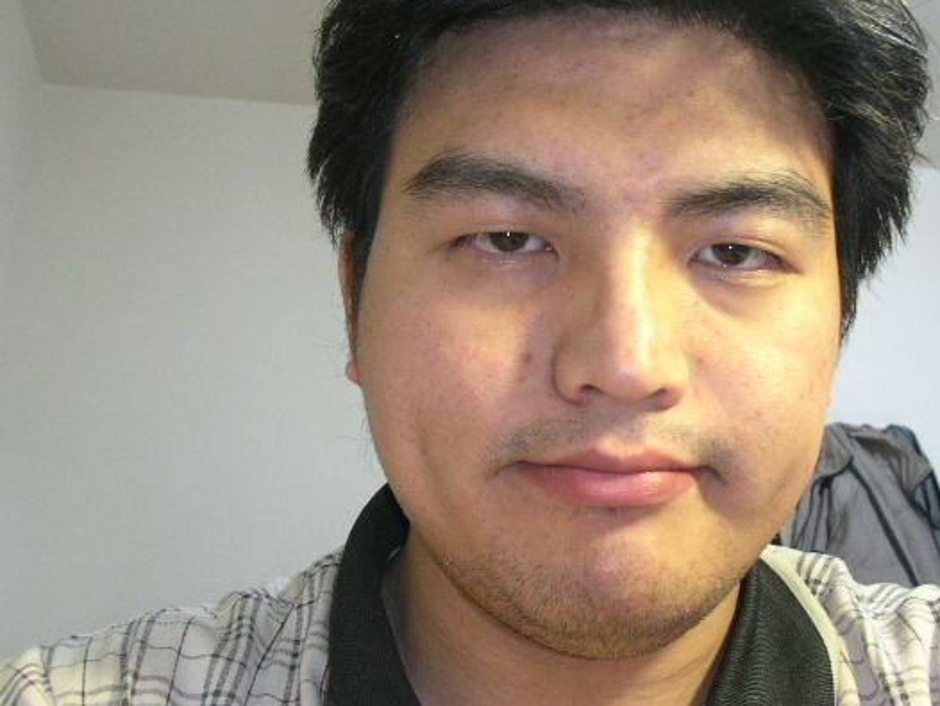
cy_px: 293
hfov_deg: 41.9
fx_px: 1223
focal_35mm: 45
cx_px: 543
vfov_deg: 32.1
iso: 200
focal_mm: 5.6
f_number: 2.7
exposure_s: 1/7.1
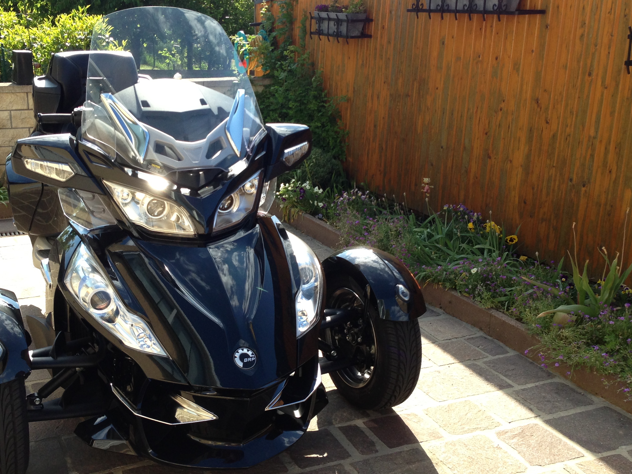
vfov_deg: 32.2
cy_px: 240
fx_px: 822
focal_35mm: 45
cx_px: 235
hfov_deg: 41.8
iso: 64
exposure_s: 1/565
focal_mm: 4.13
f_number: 2.4
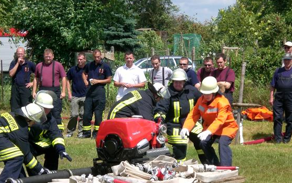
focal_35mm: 138
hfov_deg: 15.1
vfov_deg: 9.5
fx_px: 1098
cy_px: 124
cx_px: 143
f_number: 5.9
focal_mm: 18.9
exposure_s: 1/320
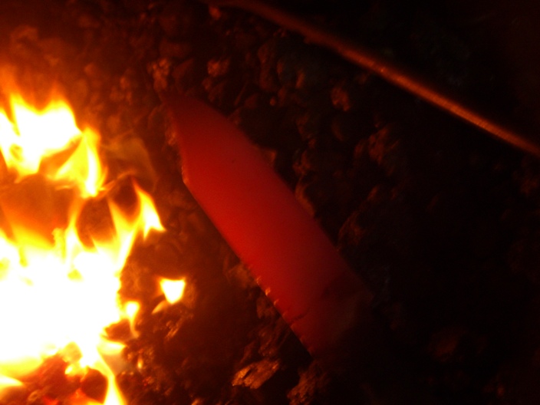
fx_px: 593
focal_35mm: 38
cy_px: 202
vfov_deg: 37.7
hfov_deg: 49.0
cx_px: 270
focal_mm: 6.4
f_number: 3.5
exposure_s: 1/13.5
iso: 100
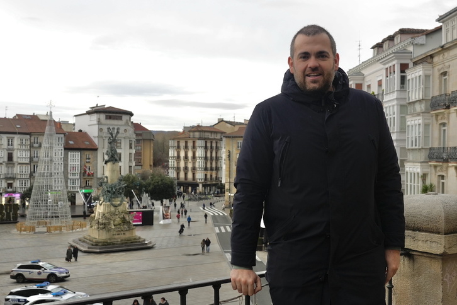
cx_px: 228
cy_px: 152
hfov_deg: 53.1
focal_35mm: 36
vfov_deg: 36.9
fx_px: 457
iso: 640
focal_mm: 24
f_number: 5.6
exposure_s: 1/500
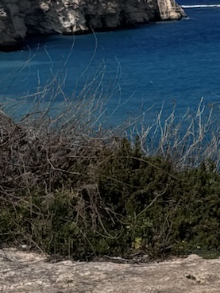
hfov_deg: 10.3
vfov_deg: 15.2
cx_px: 465
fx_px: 1101
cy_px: 123
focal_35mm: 130
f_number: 1.78
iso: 80
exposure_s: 1/10417
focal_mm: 6.76
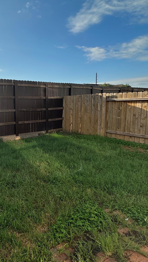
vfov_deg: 73.9
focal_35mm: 25
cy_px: 120
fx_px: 174
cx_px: -2
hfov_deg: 40.1
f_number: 2.2
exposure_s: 1/1855
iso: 50
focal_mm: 2.22
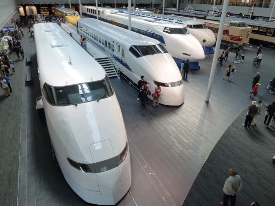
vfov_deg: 56.8
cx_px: 138
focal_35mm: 24
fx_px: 191
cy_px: 103
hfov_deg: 71.6
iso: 200
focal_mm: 4.3
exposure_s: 1/60
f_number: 3.3
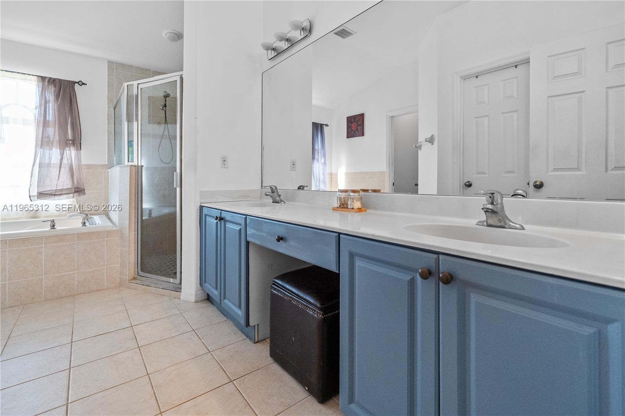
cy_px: 208
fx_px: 278
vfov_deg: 73.7
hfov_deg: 96.7
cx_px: 312
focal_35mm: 16
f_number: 4
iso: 1600
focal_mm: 16
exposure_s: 1/160
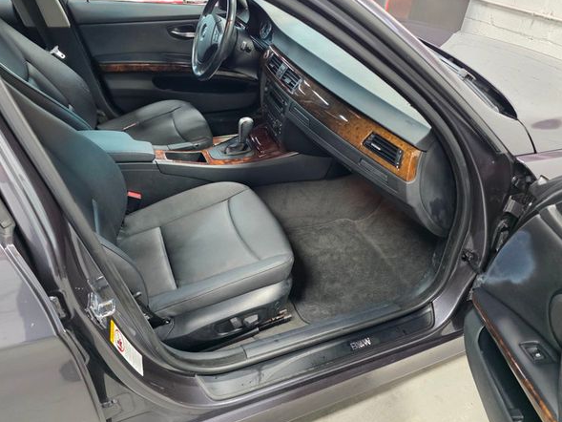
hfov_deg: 69.4
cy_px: 196
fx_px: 406
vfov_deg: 54.8
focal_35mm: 25
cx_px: 274
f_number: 1.7
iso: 800
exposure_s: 1/120
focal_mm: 6.3
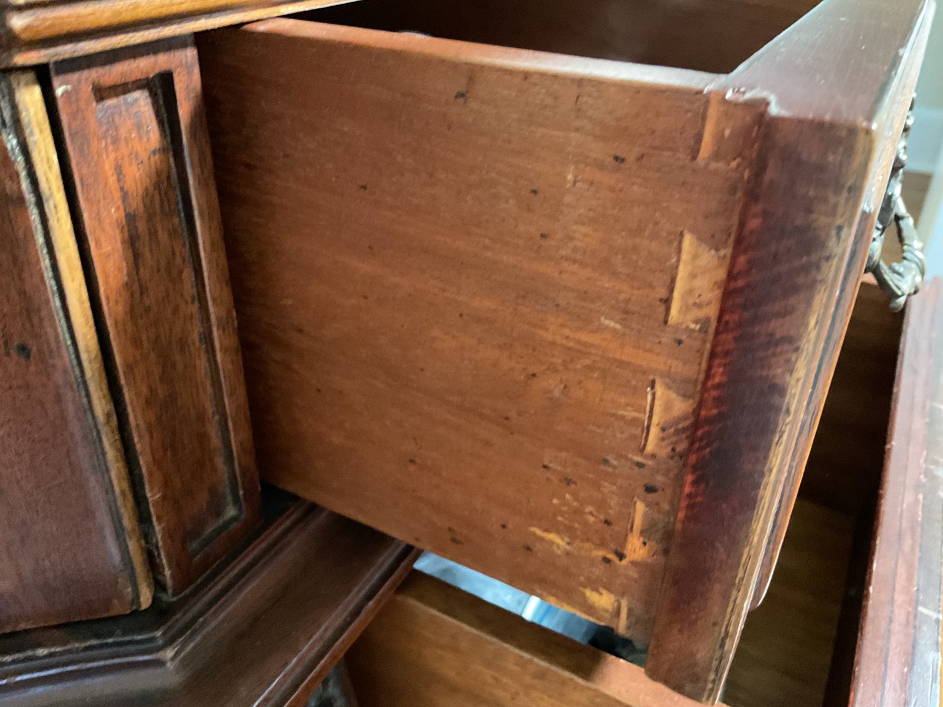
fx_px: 790
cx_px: 472
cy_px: 354
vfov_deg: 48.2
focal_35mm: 29
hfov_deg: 61.7
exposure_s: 1/24
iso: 500
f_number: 1.8
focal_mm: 3
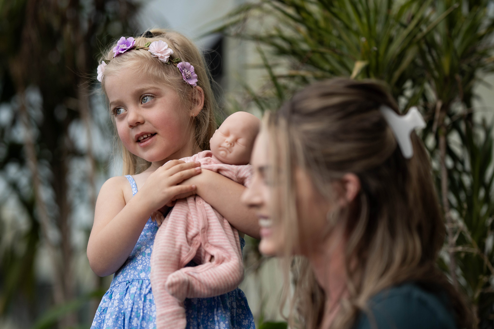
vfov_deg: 10.8
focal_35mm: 127
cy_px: 164
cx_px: 247
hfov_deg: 16.1
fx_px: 1743
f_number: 1.4
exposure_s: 1/6400
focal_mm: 85
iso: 125
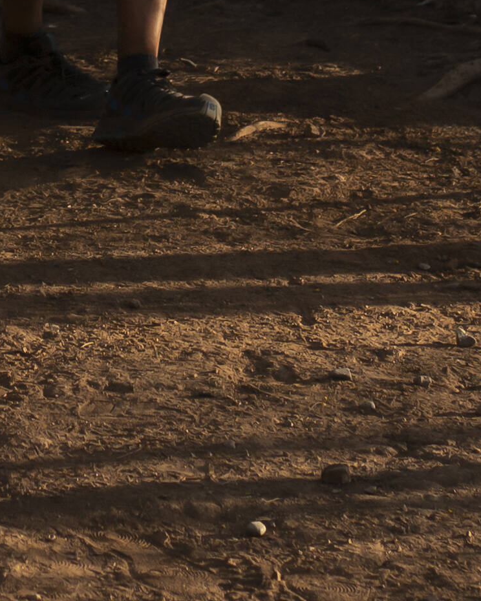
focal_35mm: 212
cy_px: -547
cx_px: -59
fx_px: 3772
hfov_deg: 7.2
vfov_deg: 8.7
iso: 50
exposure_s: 1/500
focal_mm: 35
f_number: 2.8
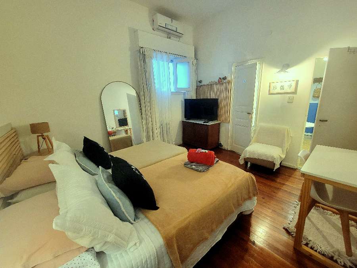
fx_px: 134
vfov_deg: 89.9
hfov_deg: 106.2
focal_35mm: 13
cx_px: 178
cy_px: 134
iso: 320
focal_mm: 2.2
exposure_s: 1/33
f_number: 2.2
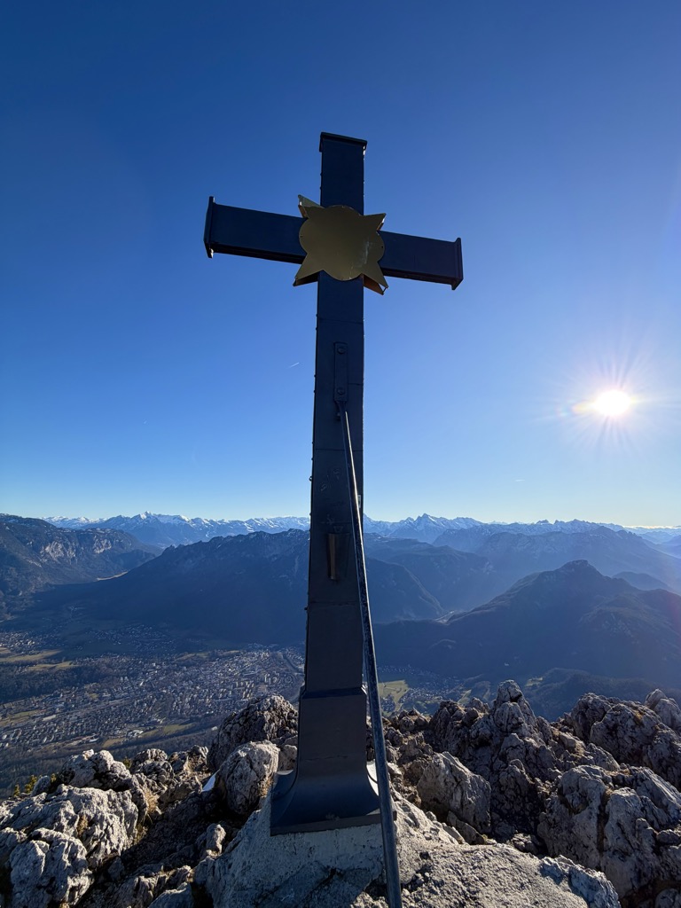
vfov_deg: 102.1
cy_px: 454
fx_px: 367
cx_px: 340
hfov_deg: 85.7
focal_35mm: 14
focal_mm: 2.22
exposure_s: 1/841
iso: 20
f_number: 2.2
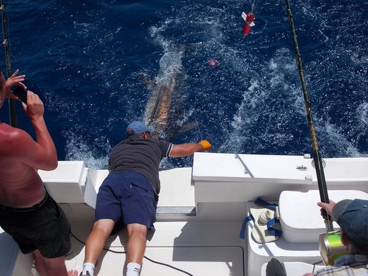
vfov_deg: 28.5
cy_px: 138
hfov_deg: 37.5
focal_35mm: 51
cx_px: 184
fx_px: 542
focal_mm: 7.2
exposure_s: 1/400
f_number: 7.2
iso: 80
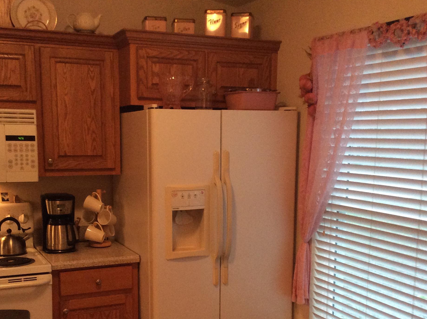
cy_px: 222
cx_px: 186
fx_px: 554
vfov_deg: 31.8
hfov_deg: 42.0
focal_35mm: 45
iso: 200
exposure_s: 1/24
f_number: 2.4
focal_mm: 3.3
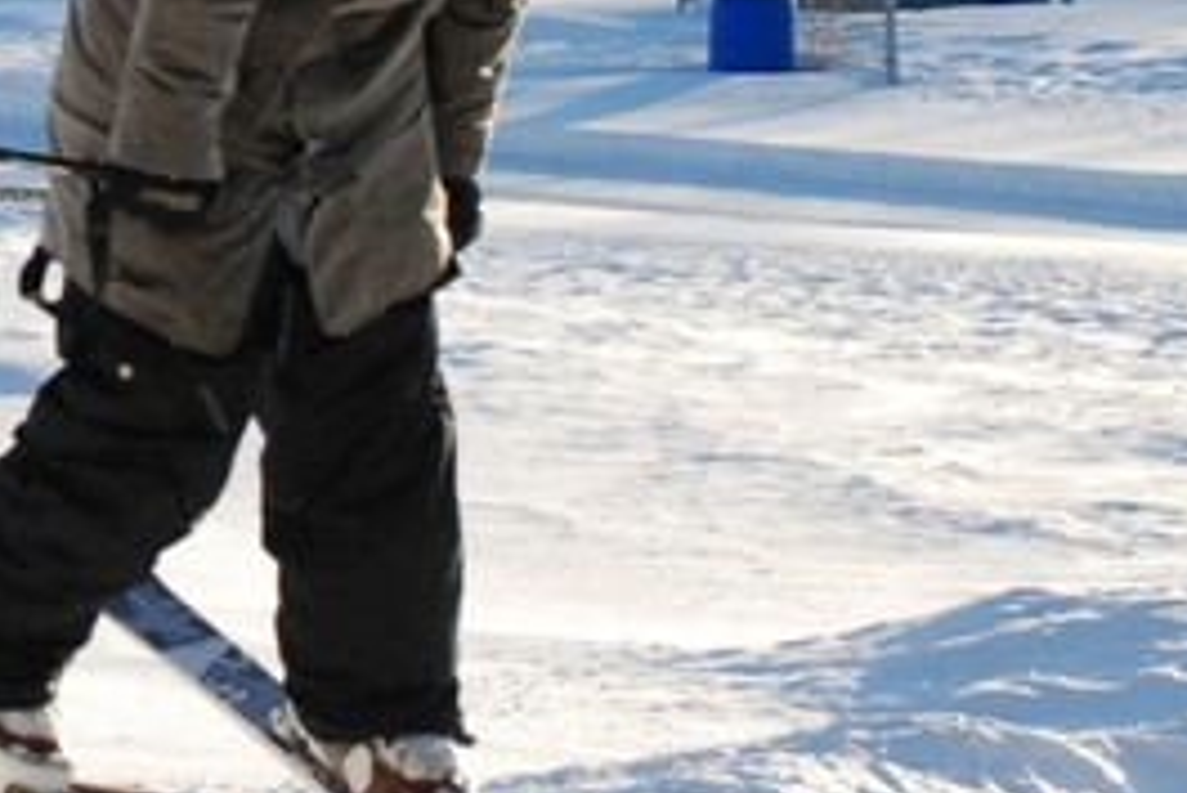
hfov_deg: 8.8
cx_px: -298
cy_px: 25
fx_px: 7653
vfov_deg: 5.9
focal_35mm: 232
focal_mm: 40
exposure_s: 1/1500
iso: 1000
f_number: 5.6
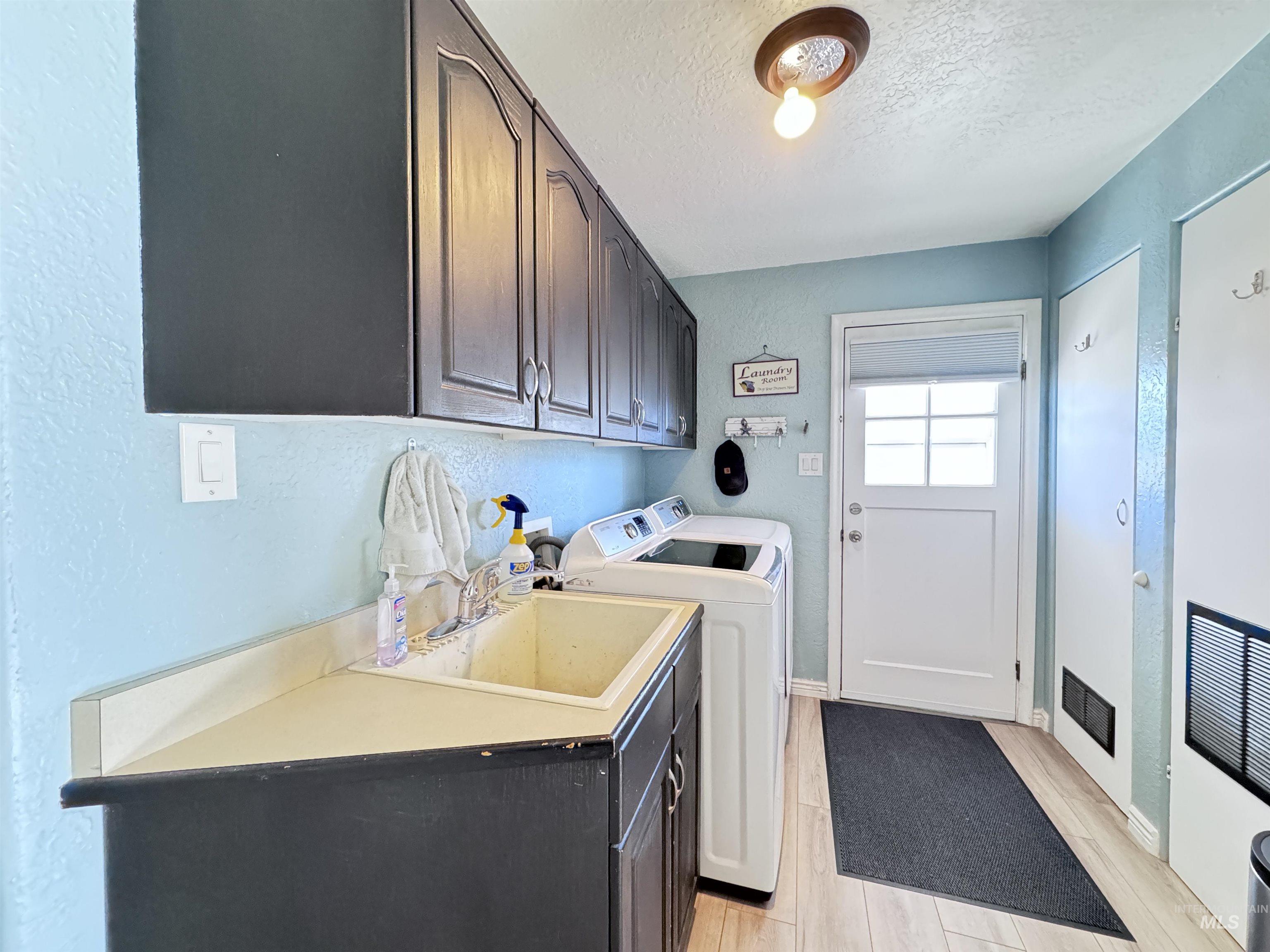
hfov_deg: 102.1
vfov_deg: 85.7
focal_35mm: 14
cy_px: 476
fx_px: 514
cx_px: 635
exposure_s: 1/60
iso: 1250
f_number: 2.2
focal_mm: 2.22
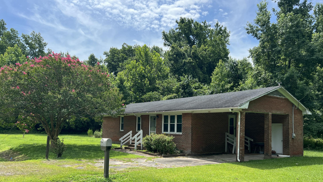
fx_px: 248
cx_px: 161
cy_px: 118
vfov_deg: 39.8
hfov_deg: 66.1
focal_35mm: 29
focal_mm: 5.7
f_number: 1.5
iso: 50
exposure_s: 1/2915
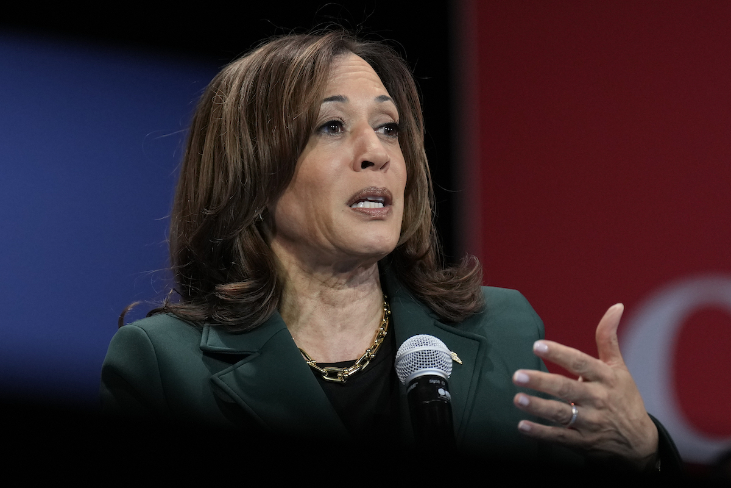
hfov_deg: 6.9
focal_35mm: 300
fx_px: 6091
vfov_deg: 4.6
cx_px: 366
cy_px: 244
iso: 2000
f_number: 2.8
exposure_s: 1/400
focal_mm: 200
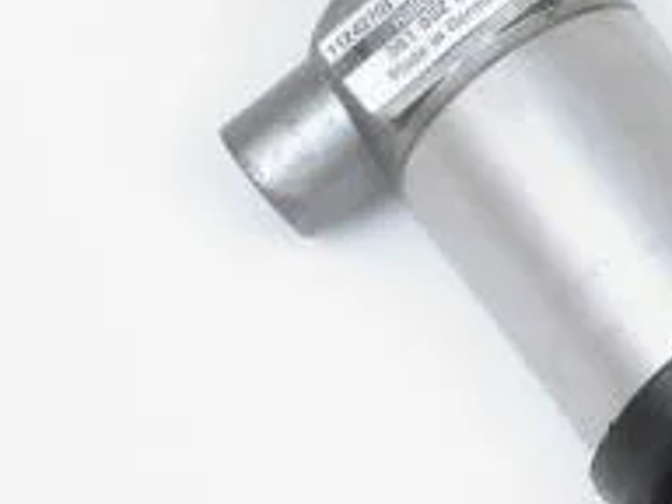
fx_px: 3999
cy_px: 266
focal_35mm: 206
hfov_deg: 9.6
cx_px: 623
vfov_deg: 7.2
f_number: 6.7
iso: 100
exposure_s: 1.5
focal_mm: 18.6
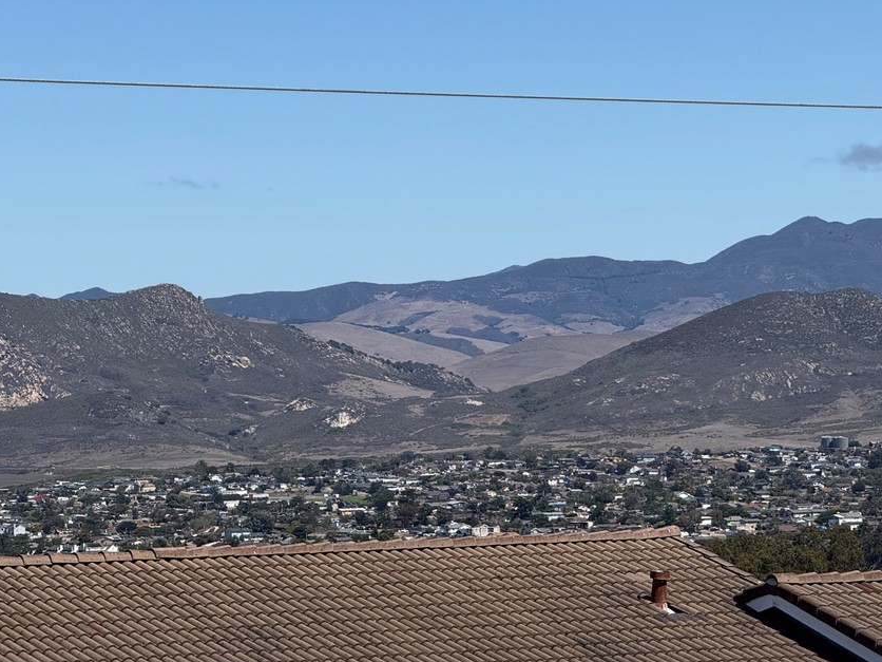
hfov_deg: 13.4
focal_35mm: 147
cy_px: 283
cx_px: 384
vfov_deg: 10.1
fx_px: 3745
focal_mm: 15.66
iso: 64
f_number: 2.8
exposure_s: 1/2817
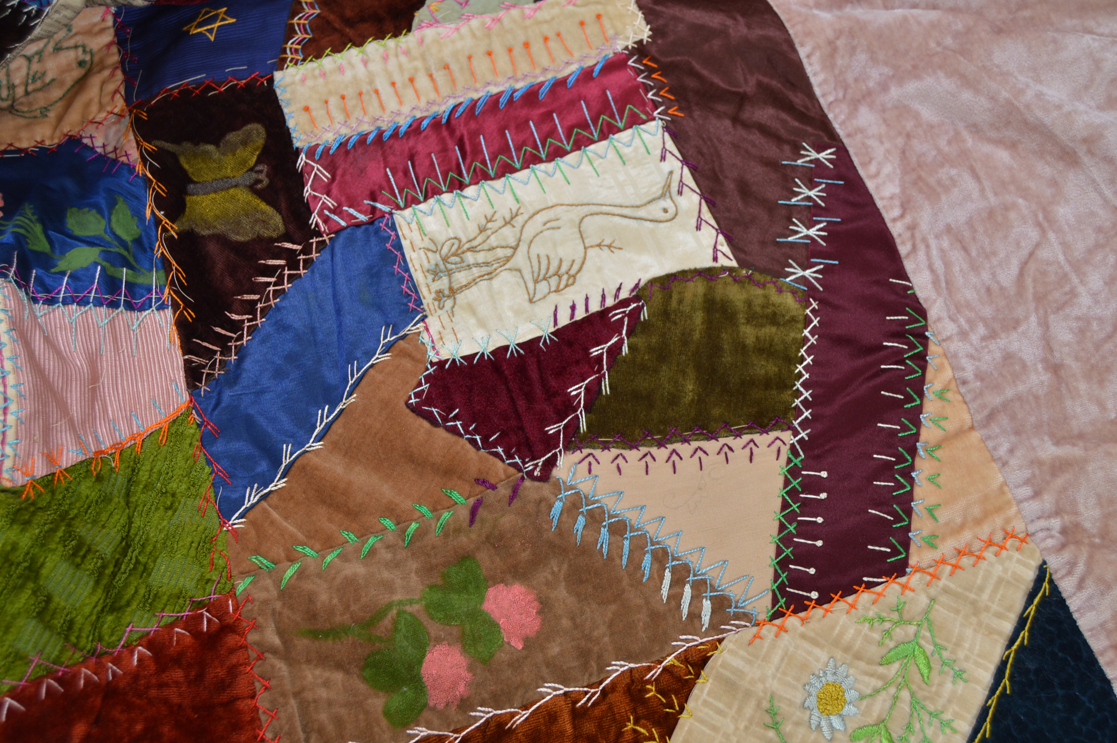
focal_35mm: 42
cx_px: 558
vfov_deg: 31.8
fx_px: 1302
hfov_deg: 46.4
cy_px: 372
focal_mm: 28
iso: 200
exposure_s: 1/125
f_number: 5
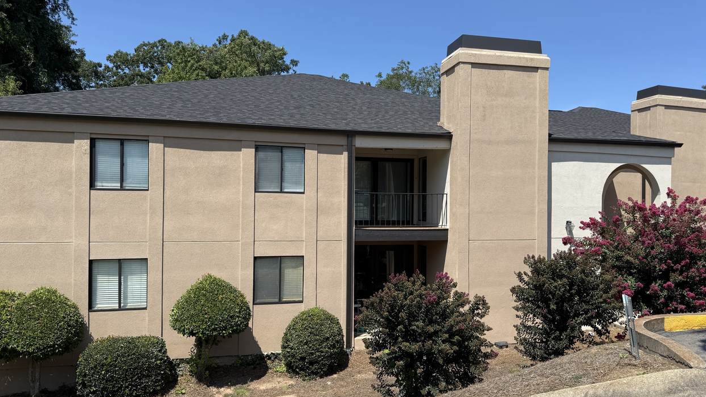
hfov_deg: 69.9
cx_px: 364
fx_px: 505
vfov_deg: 42.9
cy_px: 199
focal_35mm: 27
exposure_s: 1/3953
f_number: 1.78
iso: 80
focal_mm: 6.76
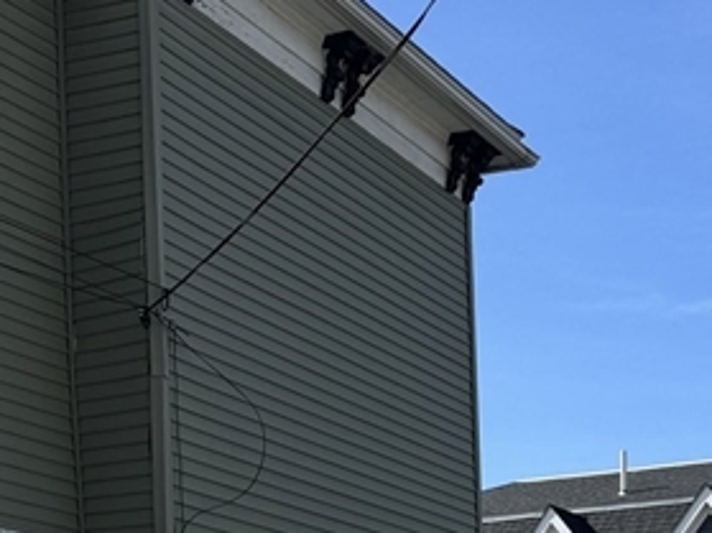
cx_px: 666
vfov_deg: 15.2
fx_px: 1809
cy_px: 865
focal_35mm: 88
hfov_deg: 21.7
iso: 80
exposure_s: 1/3597
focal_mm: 6.76
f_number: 1.78
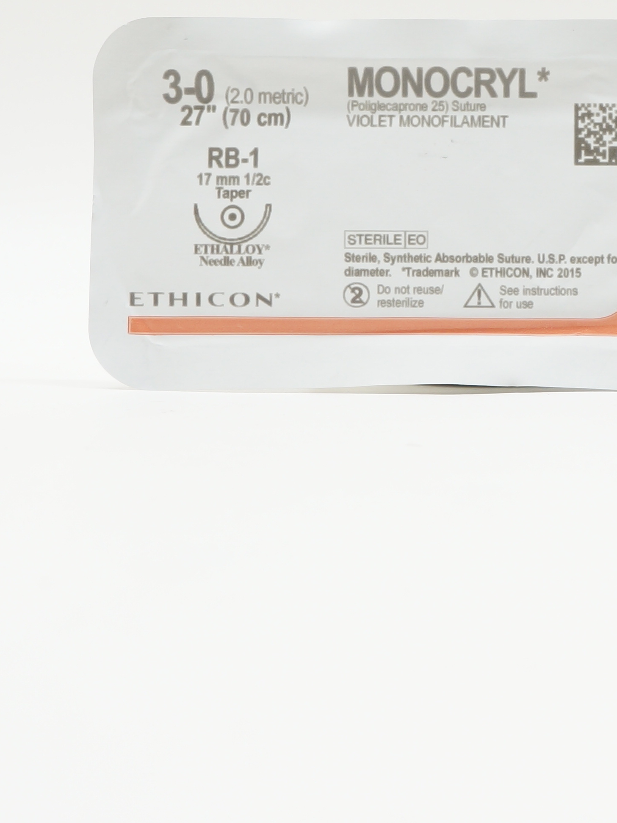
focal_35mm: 102
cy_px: 217
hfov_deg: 14.4
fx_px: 2424
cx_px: 540
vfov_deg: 19.1
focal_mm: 28
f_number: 10
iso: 400
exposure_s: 1/15
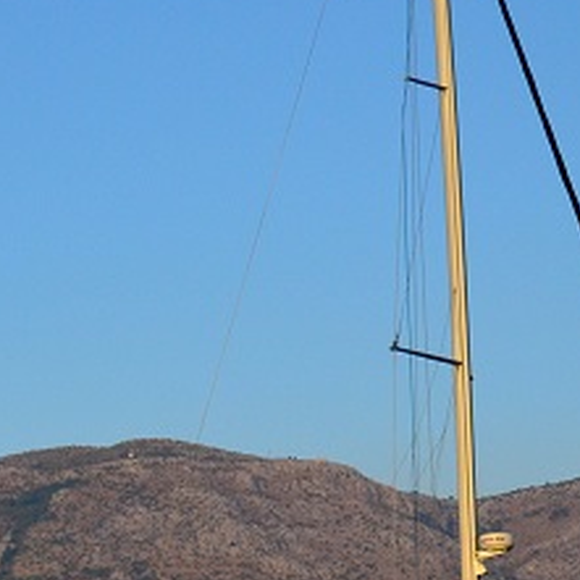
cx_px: -318
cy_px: 702
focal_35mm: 131
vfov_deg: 13.0
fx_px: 2483
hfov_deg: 12.6
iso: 640
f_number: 5
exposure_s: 1/2000
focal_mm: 24
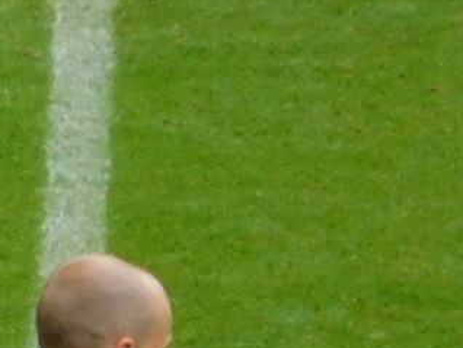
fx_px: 42030
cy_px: 575
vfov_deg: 0.5
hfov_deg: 0.6
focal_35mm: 3140
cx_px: -874
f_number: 6.5
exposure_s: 1/200
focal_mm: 90
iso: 400
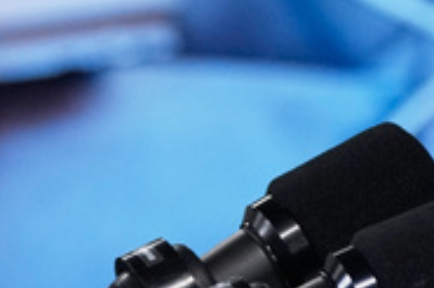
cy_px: -181
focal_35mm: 670
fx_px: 8070
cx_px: 429
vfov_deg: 2.0
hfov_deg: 3.1
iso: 1600
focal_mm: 121
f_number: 2.8
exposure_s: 1/500
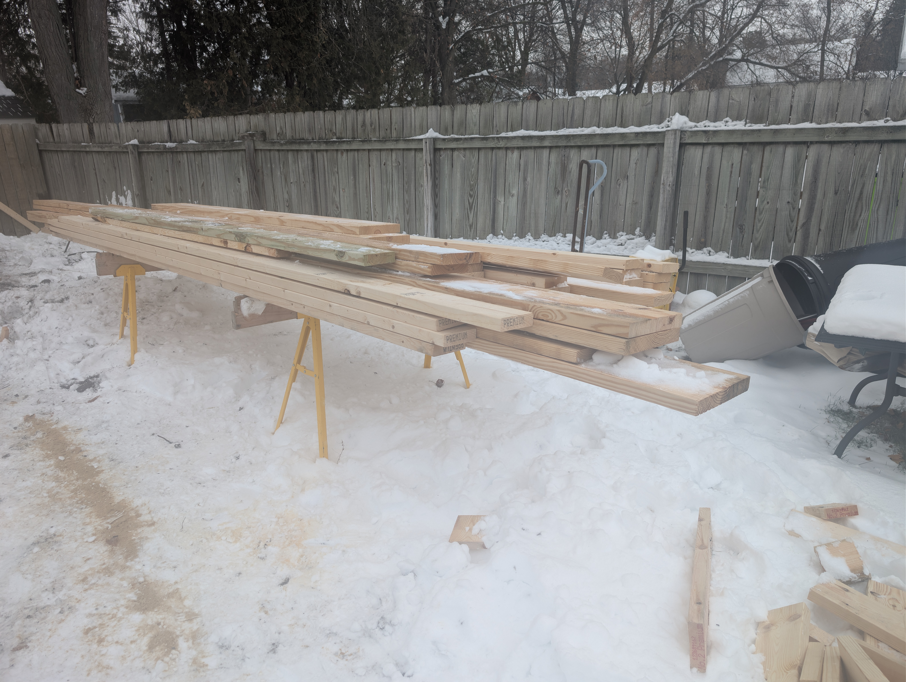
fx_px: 629
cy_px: 341
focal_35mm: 24
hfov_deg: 71.5
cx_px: 453
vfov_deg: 56.9
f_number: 1.68
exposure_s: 1/199
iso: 68
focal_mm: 6.9
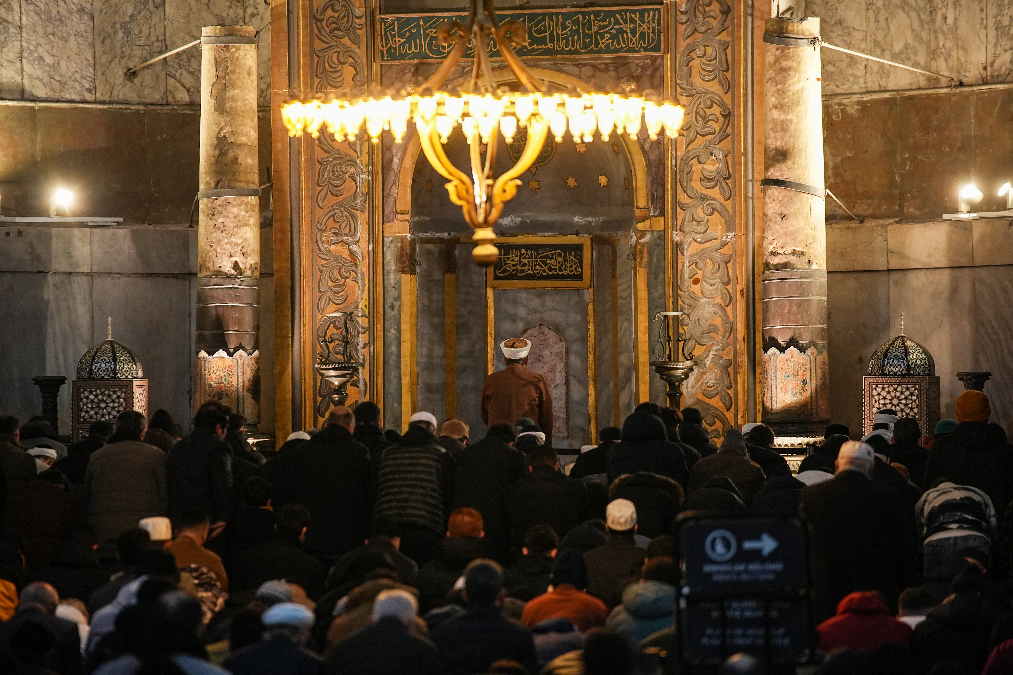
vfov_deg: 6.9
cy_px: 338
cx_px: 506
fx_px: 5627
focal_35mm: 200
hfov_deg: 10.3
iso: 2000
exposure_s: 1/60
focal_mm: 200
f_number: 2.8
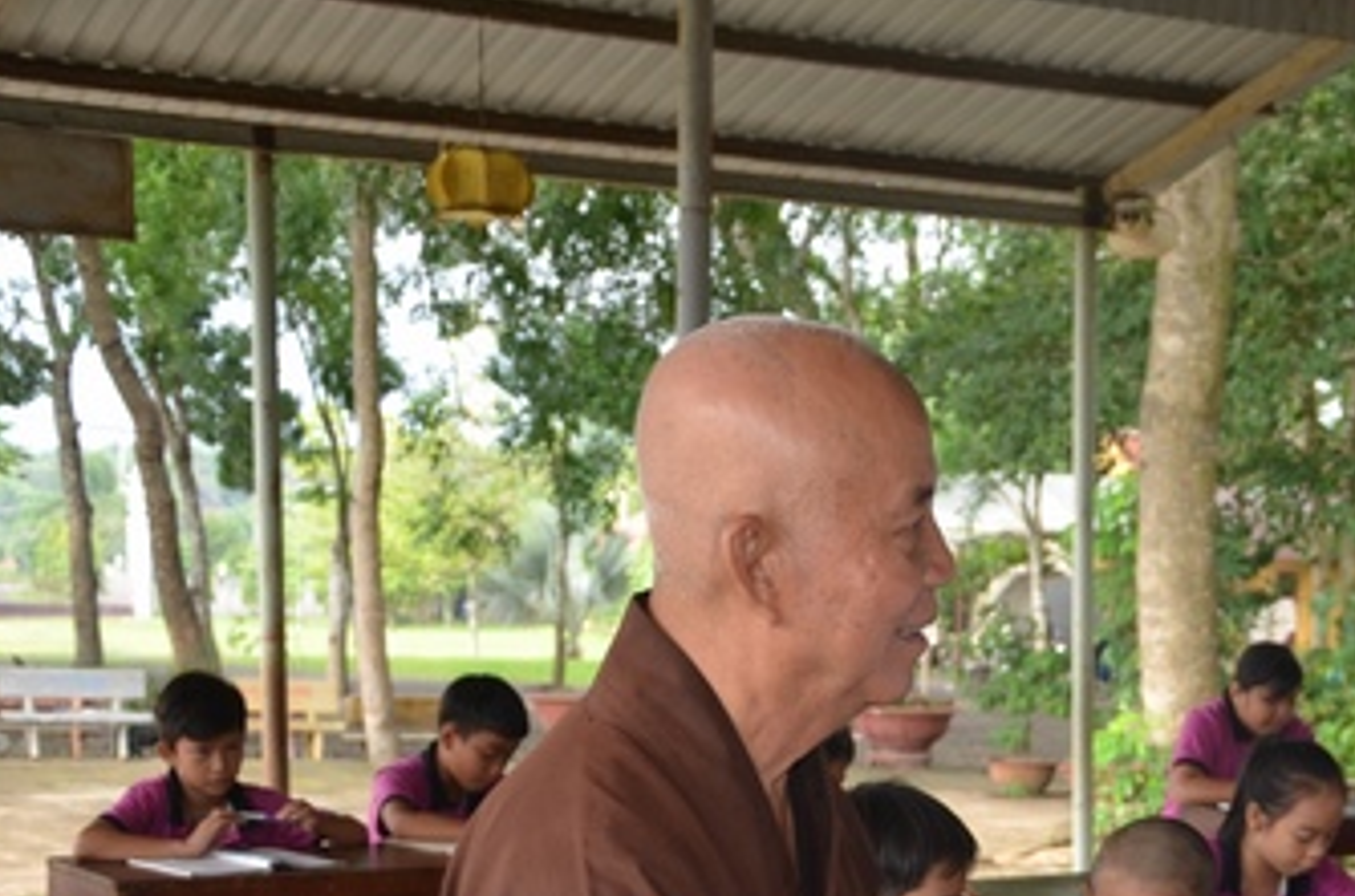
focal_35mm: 76
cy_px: 857
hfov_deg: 25.9
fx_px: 2854
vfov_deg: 17.5
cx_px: 1193
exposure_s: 1/160
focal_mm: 26
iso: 320
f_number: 4
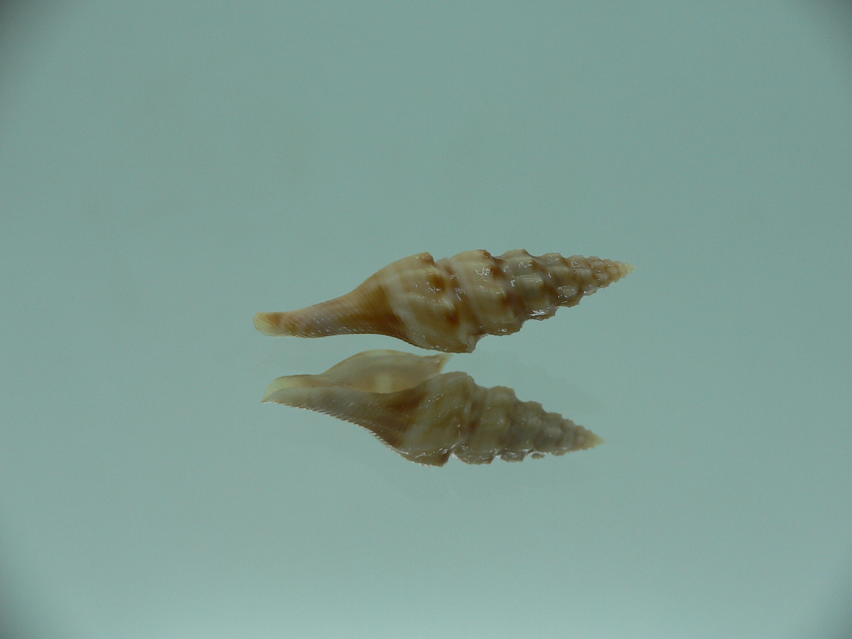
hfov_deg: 52.6
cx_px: 426
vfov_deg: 40.7
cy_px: 320
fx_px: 861
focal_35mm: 35
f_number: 2.8
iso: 80
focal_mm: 4.6
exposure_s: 1/80
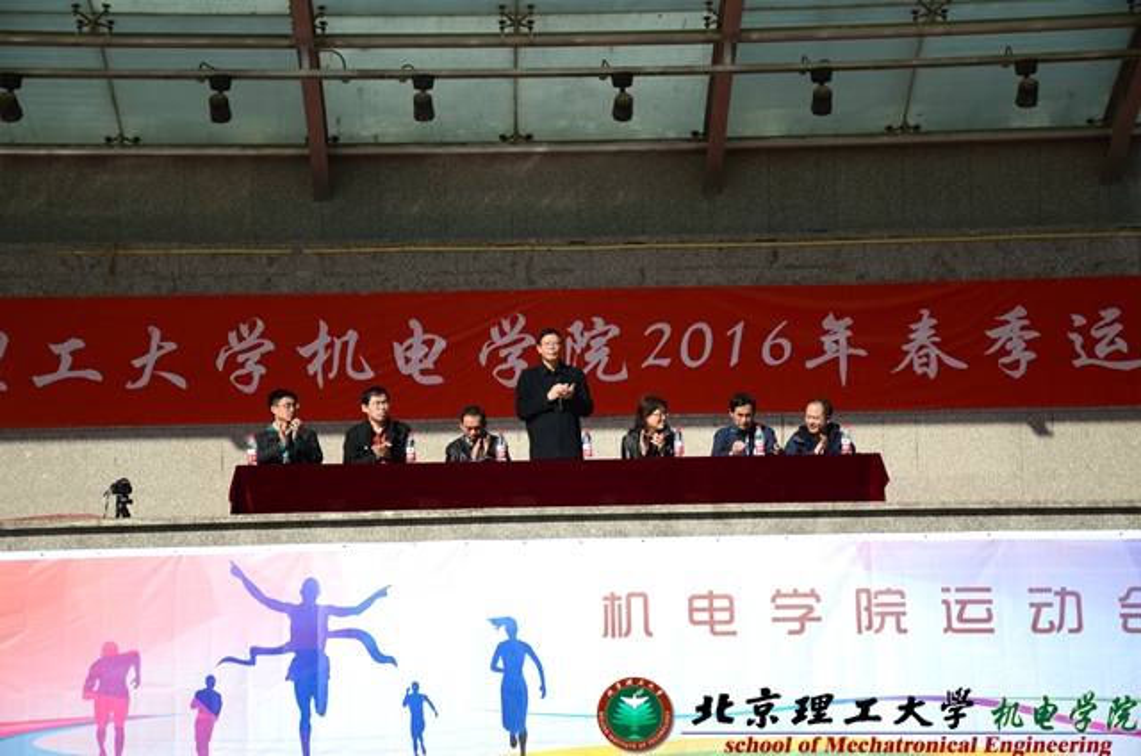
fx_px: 2847
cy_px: 378
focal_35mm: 90
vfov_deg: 15.1
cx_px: 570
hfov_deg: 22.7
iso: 100
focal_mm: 60
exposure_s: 1/400
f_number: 5
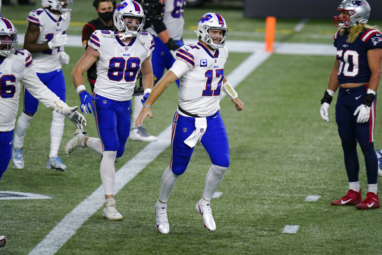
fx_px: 5943
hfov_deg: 3.7
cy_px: 128
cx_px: 191
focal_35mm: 560
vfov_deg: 2.5
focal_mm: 560
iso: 2000
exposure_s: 1/1600
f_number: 4
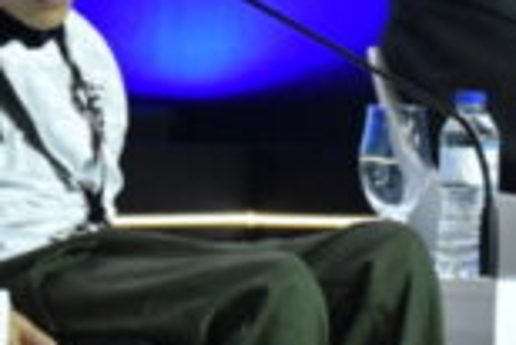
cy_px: 169
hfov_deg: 3.0
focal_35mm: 678
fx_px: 9727
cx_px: 328
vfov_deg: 2.0
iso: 4000
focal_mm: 116
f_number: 6.3
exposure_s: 1/640
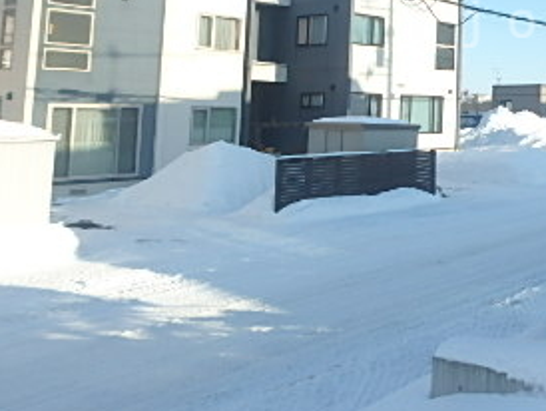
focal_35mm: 49
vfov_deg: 28.3
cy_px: 24
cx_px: 600
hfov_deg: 33.8
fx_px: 774
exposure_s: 1/640
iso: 125
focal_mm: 3.7
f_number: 3.5
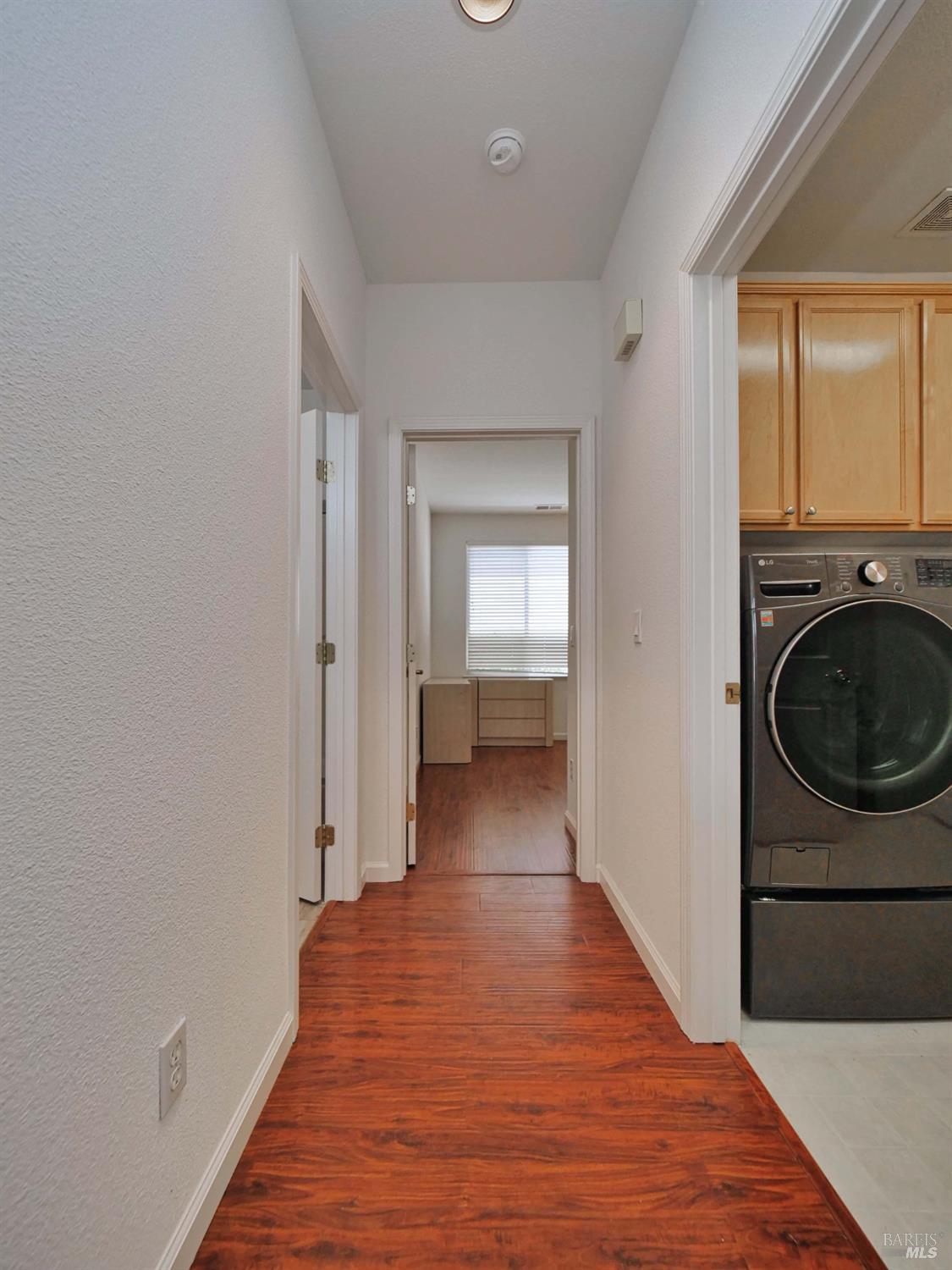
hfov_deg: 85.7
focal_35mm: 14
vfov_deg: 102.1
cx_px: 476
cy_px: 635
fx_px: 513
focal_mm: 7
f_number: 4
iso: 800
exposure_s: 1/160
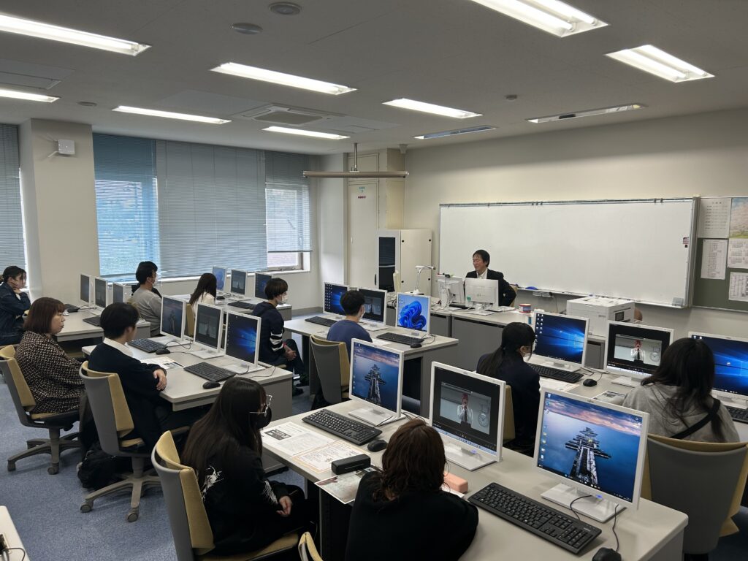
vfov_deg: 53.1
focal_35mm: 26
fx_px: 562
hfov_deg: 67.3
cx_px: 374
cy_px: 280
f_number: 1.5
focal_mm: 5.7
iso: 40
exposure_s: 1/100
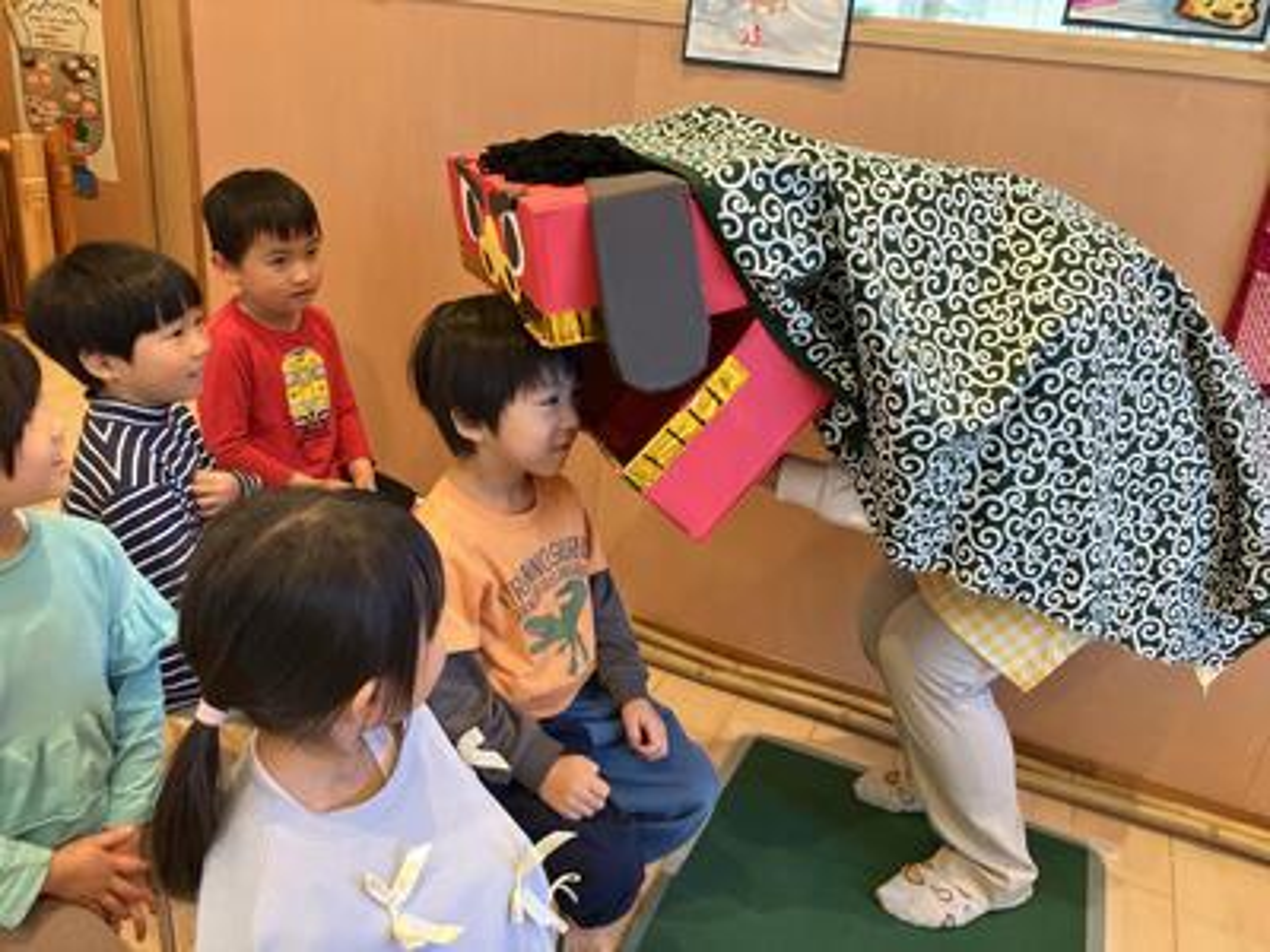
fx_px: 1027
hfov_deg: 63.4
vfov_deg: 49.7
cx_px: 635
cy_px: 476
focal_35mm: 28
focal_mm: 3.99
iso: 80
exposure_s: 1/50
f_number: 1.8
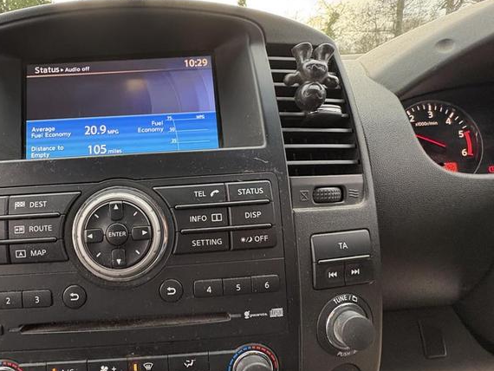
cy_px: 202
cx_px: 161
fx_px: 314
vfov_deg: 61.0
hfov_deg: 73.8
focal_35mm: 22
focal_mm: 2.22
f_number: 2.2
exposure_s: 1/60
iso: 320
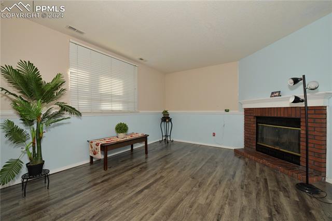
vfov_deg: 81.1
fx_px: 129
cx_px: 166
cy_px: 110
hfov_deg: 104.3
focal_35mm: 14
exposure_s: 1/160
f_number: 14
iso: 1250
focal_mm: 14
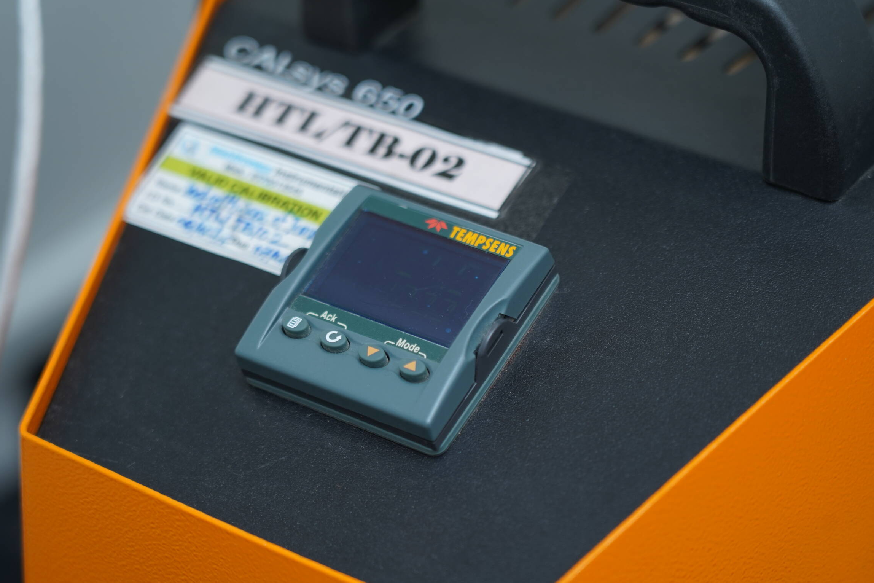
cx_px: 467
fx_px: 2841
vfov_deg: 11.7
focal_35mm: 117
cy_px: 288
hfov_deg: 17.5
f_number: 4
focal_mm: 105
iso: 250
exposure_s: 1/125
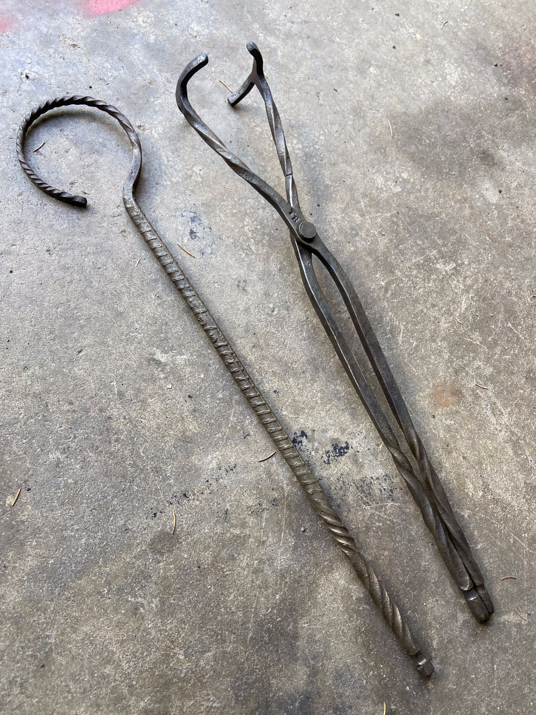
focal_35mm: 26
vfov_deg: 67.3
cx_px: 268
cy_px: 358
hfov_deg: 53.1
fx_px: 537
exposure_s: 1/116
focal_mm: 4.25
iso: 125
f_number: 1.8
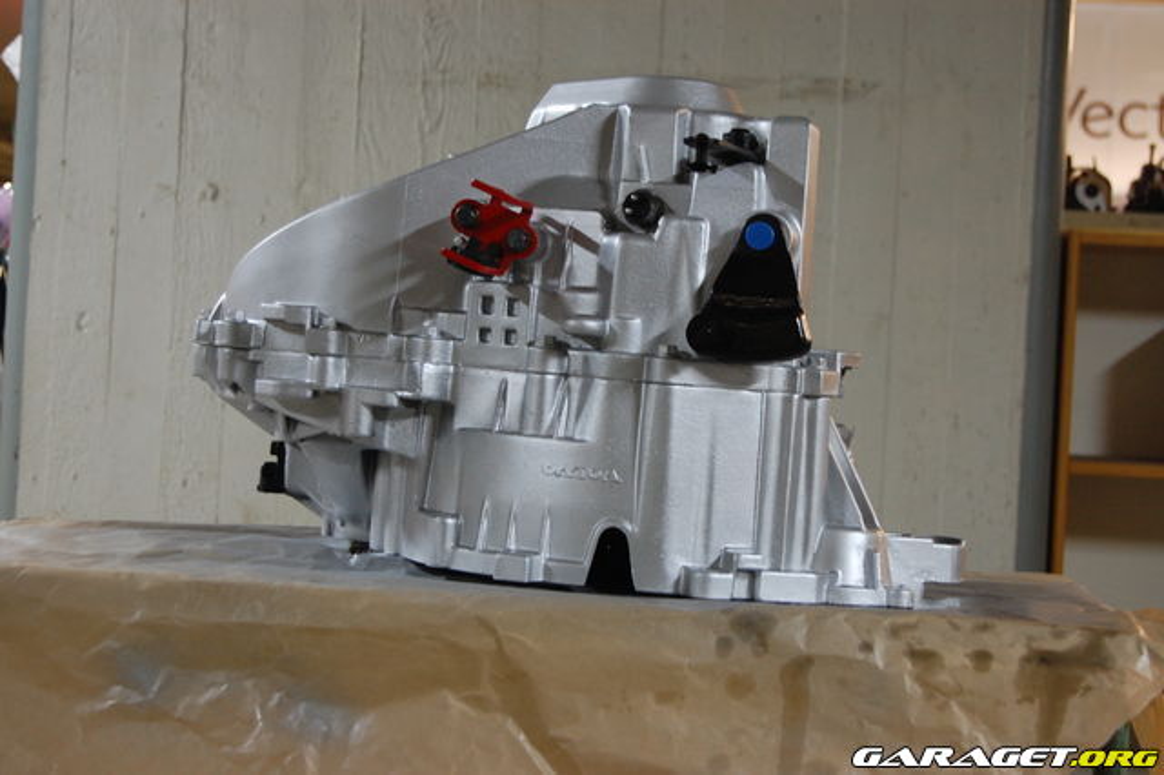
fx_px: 2230
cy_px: 388
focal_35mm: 69
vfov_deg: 19.7
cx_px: 582
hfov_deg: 29.3
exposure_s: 1/6
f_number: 5.3
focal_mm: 46
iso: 800
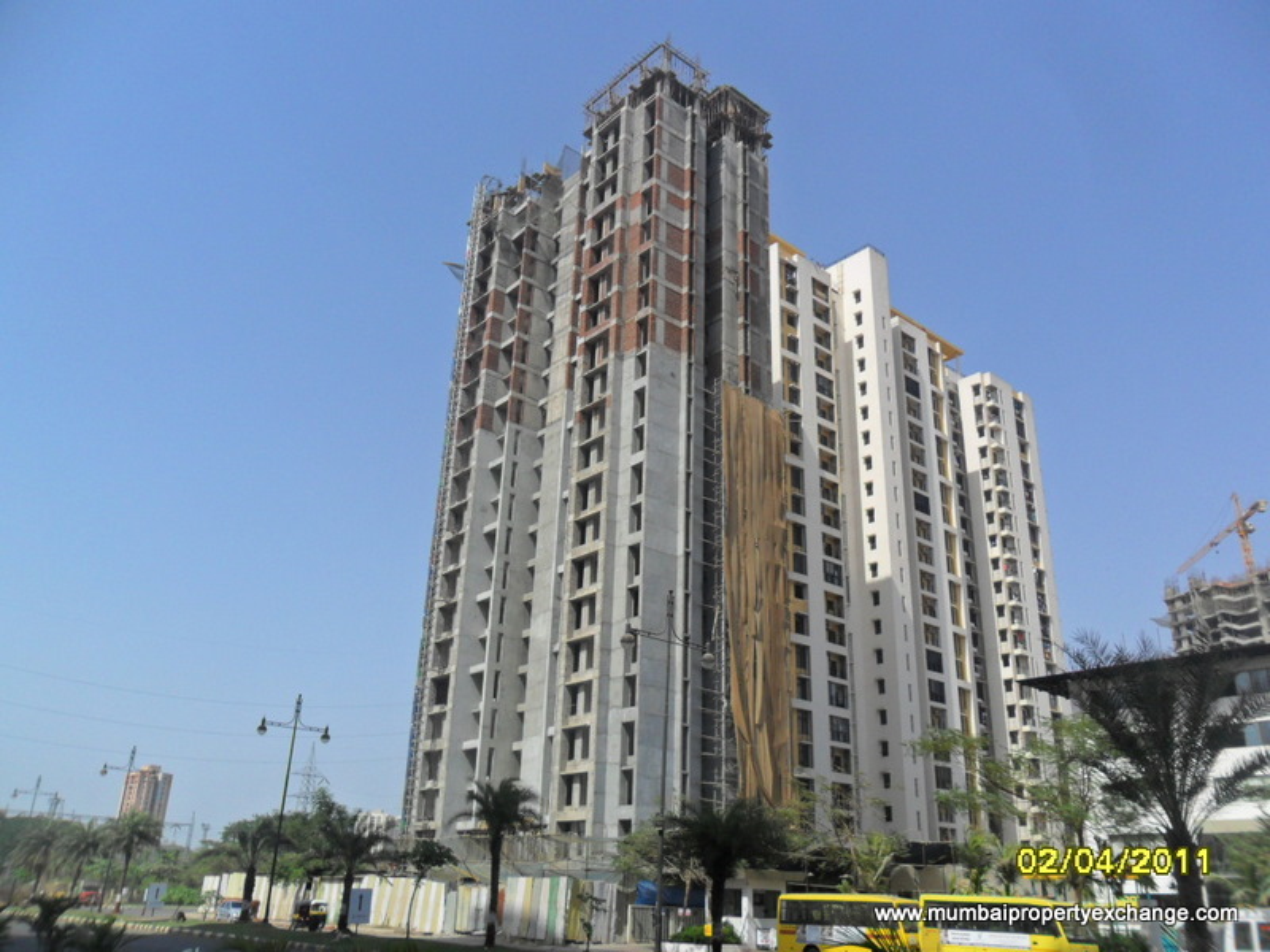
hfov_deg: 65.3
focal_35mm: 27
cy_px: 476
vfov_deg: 51.4
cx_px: 635
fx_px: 991
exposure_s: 1/180
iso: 100
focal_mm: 4.9
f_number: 8.9
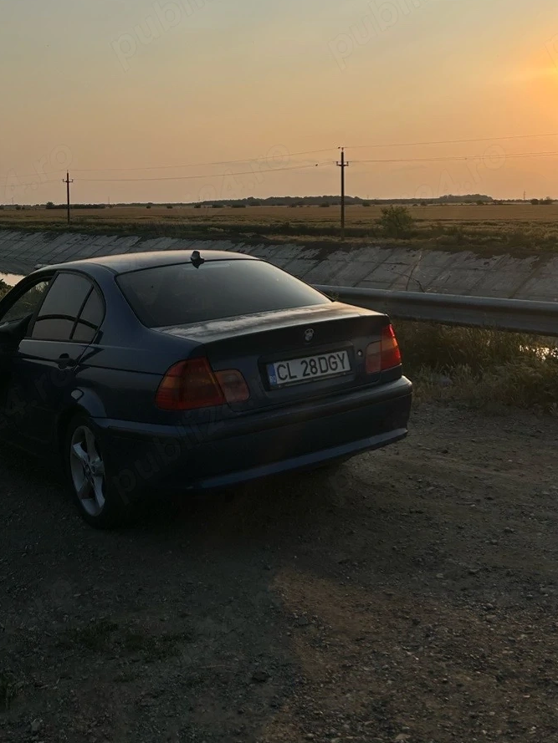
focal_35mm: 39
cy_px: 244
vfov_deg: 47.0
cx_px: 255
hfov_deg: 36.8
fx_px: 838
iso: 50
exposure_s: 1/9434
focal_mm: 5.7
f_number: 1.5
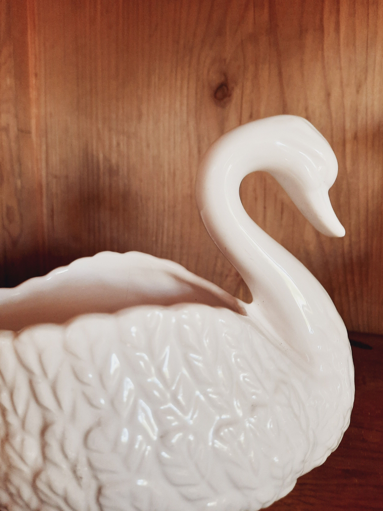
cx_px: 192
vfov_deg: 69.4
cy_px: 256
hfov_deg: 54.9
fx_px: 369
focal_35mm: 25
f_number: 2
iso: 250
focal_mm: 4.6
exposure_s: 1/33
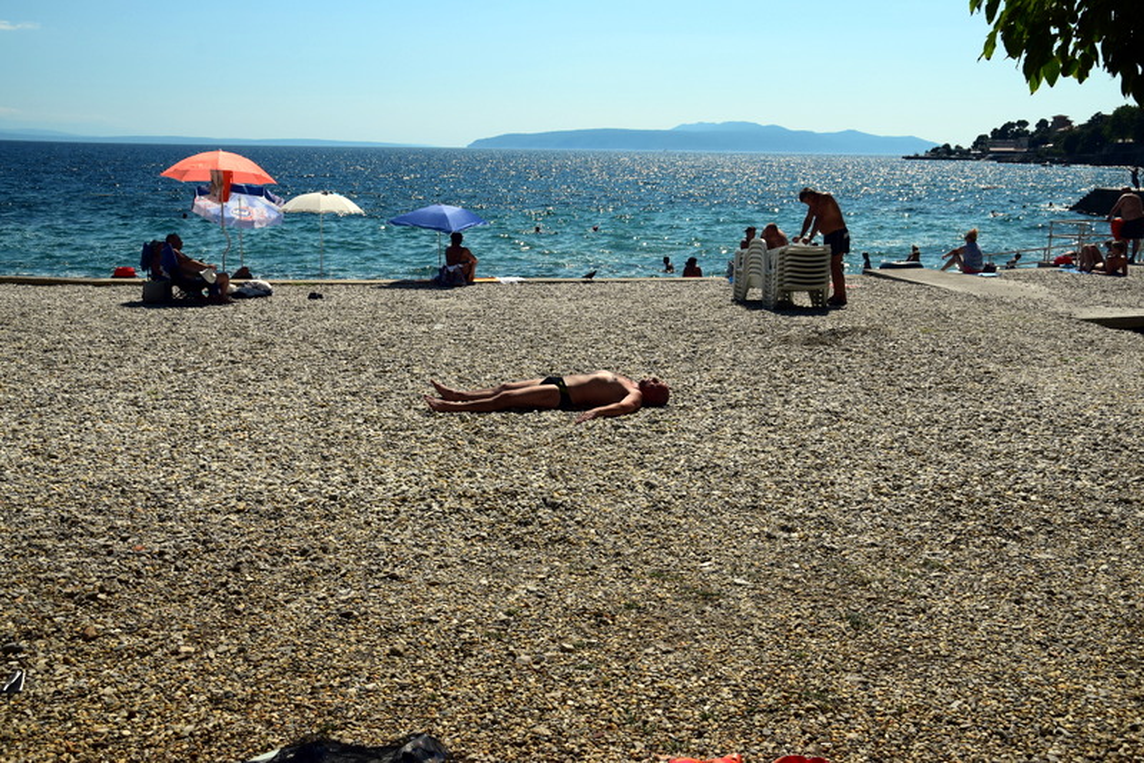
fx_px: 1144
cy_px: 382
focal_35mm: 36
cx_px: 572
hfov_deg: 53.1
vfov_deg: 36.9
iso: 400
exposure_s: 1/500
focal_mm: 24
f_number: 11
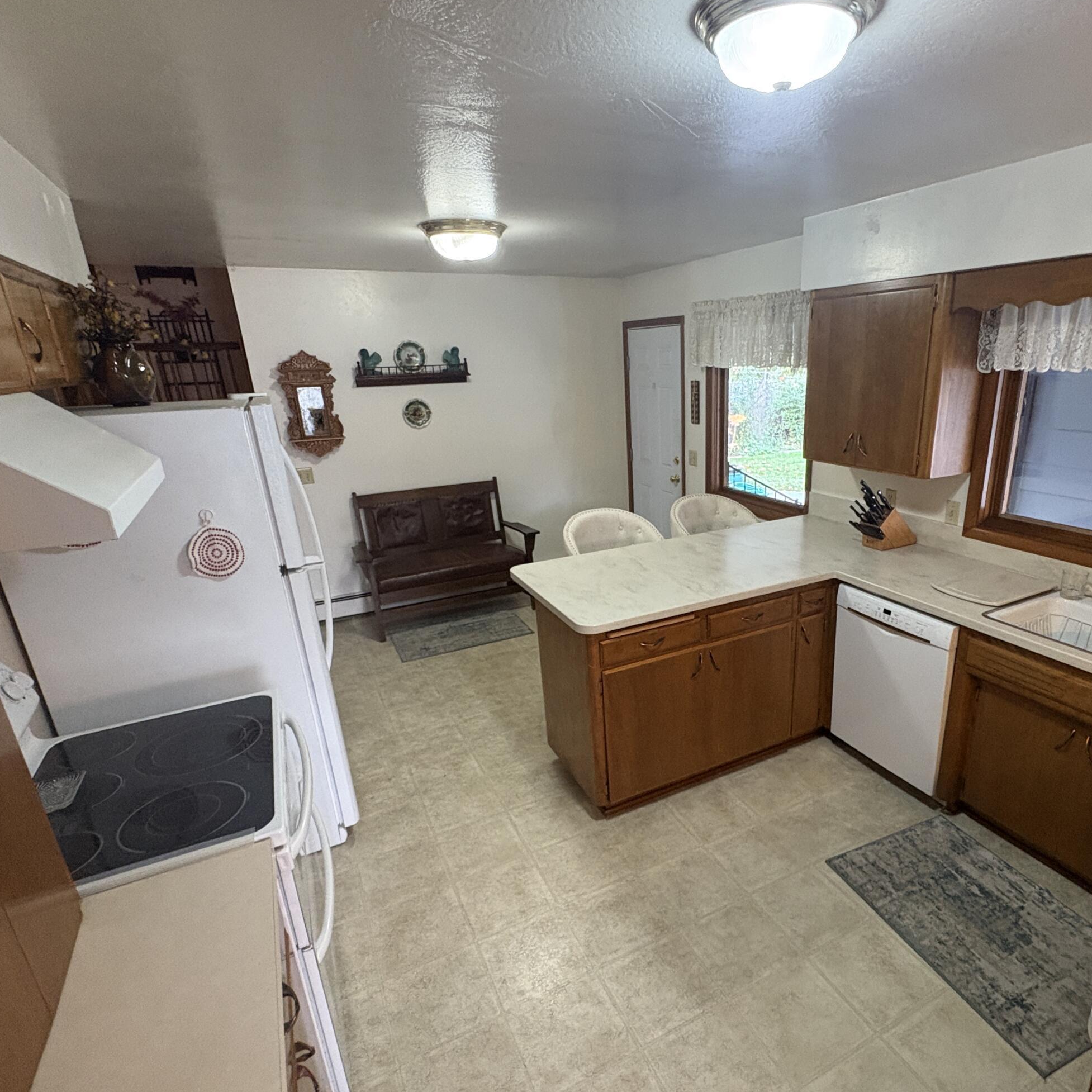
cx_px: 646
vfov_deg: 77.5
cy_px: 595
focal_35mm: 19
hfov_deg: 76.9
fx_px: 678
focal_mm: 2.22
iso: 500
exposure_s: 1/60
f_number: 2.2
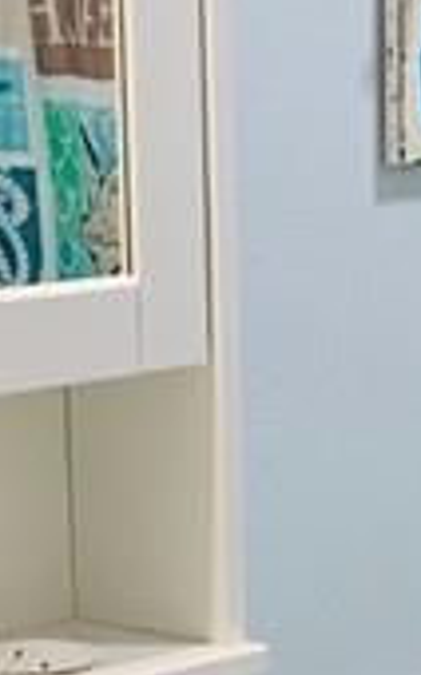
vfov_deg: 12.5
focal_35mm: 166
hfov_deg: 7.9
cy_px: 683
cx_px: 346
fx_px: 3053
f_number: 1.8
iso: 100
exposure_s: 1/120
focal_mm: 4.25
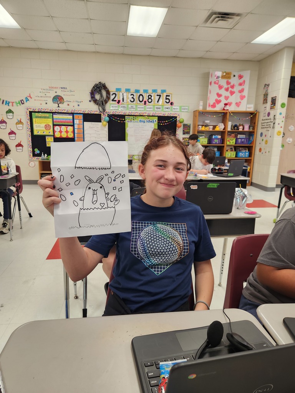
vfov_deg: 73.9
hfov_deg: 58.9
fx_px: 261
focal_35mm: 23
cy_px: 196
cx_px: 148
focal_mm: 5.4
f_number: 1.8
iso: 125
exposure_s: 1/120
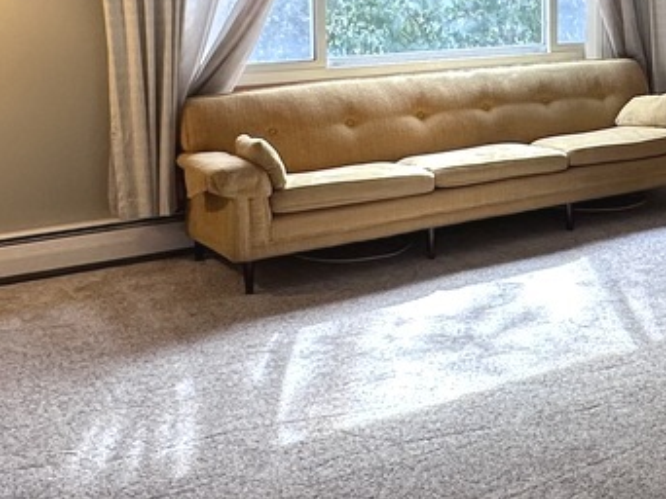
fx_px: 1134
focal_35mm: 59
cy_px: 25
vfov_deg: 23.9
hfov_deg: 28.8
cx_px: 777
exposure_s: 1/60
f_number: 2.2
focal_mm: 2.22
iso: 160
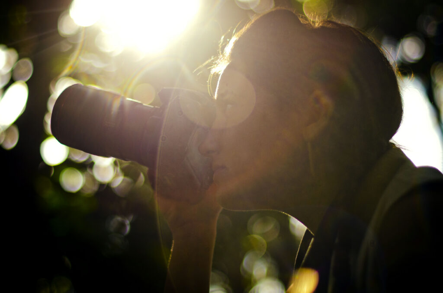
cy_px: 146
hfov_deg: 27.0
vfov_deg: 18.1
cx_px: 222
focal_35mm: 75
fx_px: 921
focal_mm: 50
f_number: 1.4
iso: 500
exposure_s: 1/4000
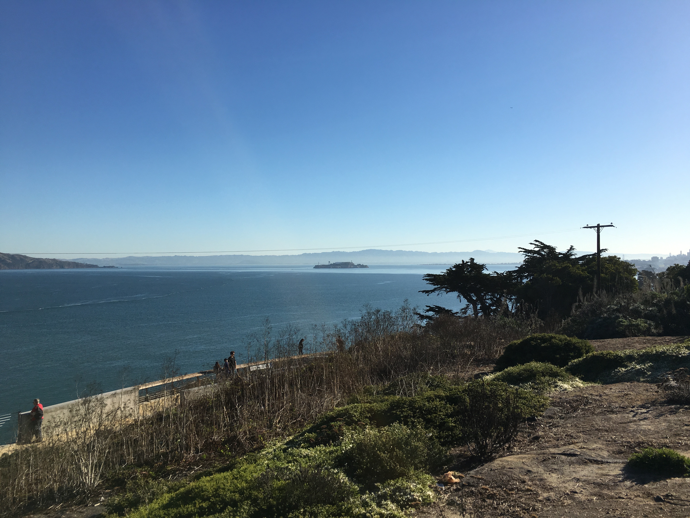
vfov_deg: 48.2
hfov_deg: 61.7
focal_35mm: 29
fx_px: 578
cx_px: 345
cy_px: 259
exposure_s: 1/2404
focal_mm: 4.15
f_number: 2.2
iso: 25
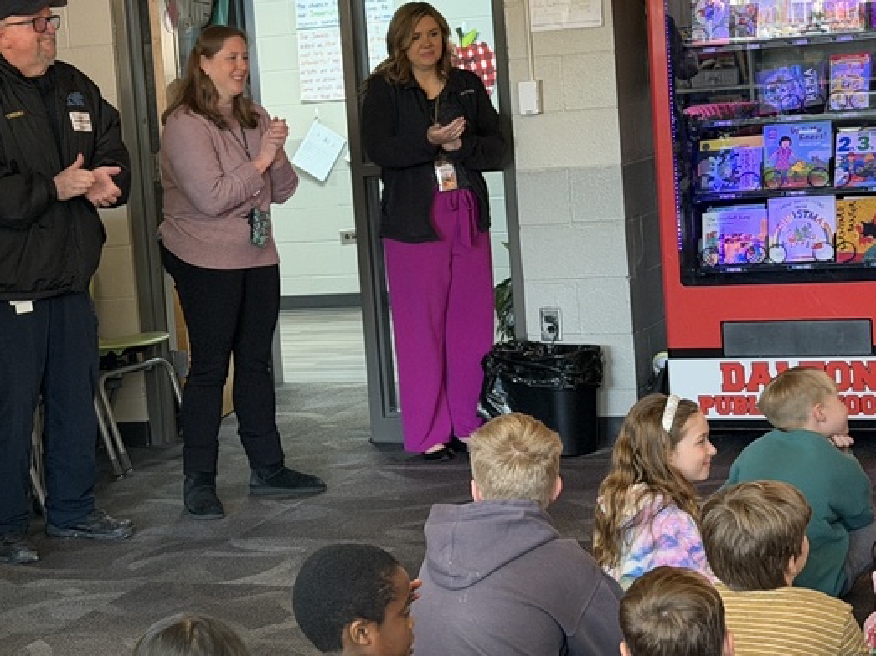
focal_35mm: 94
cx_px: 151
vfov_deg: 15.7
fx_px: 2378
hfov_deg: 20.6
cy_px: 281
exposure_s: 1/40
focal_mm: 6.76
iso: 250
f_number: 1.78
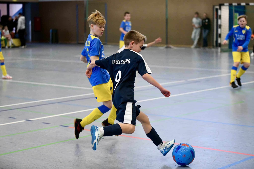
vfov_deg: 17.1
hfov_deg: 25.4
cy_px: 84
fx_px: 564
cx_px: 127
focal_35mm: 80
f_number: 2.8
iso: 8000
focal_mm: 80
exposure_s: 1/1600
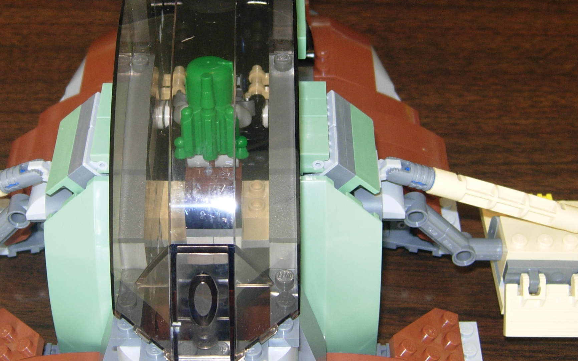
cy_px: 132
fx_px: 1134
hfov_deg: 28.5
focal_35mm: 72
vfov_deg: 18.1
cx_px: 230
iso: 50
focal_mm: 7.5
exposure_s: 1/45.2
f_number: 2.7
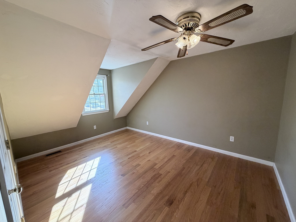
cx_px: 148
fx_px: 120
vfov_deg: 85.7
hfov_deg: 102.1
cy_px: 111
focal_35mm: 14
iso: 200
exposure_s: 1/120
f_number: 2.2
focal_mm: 2.22
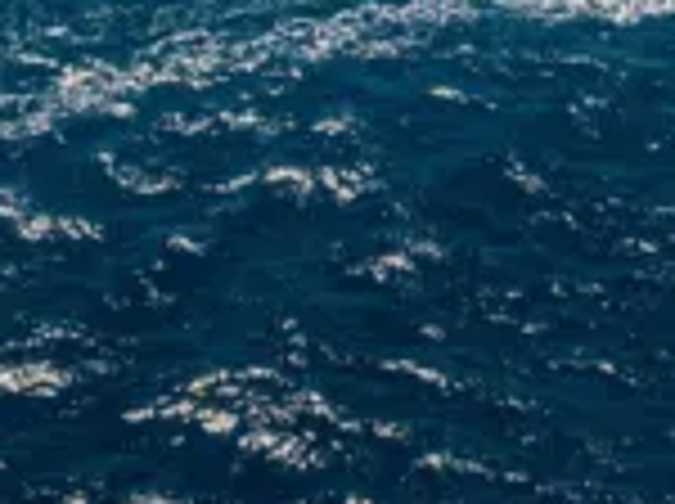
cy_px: -981
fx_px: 2803
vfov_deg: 8.6
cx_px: -50
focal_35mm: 144
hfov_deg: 13.5
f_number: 7.1
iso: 100
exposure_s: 1/400
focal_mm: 12.29
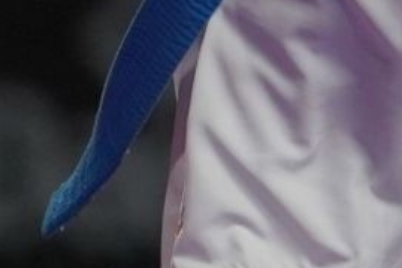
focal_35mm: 2006
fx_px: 22386
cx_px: 792
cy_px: -383
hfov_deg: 1.0
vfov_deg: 0.7
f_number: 2.8
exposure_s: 1/1000
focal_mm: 200
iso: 800
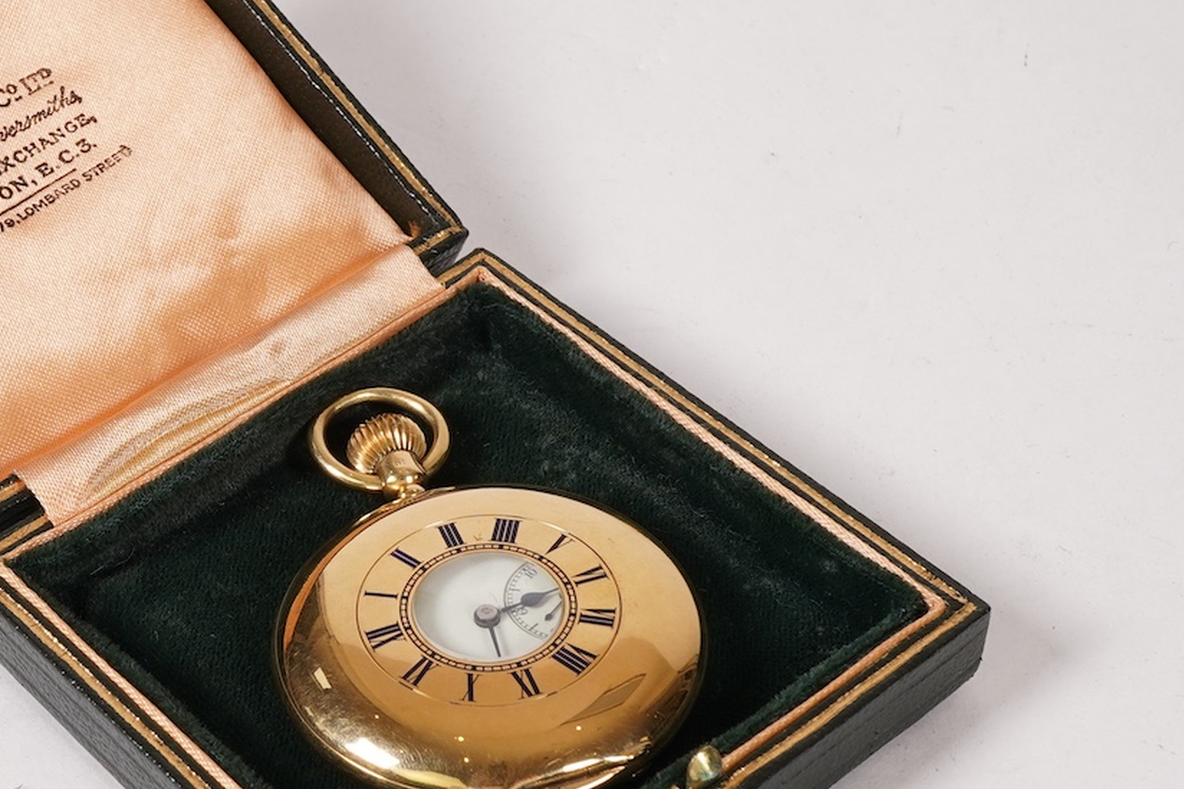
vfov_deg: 15.9
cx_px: 253
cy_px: 384
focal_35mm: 86
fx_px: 2828
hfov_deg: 23.3
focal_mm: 30
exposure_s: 1/160
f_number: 22
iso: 400
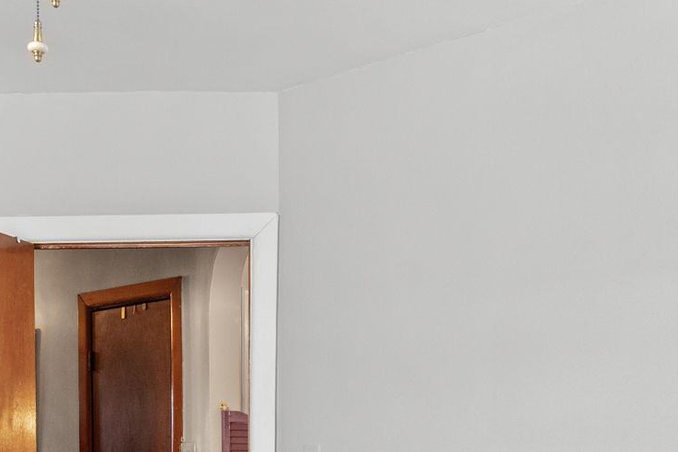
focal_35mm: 57
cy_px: 472
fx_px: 1073
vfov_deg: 22.7
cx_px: 396
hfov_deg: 35.0
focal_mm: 14
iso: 800
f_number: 8
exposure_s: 1/10
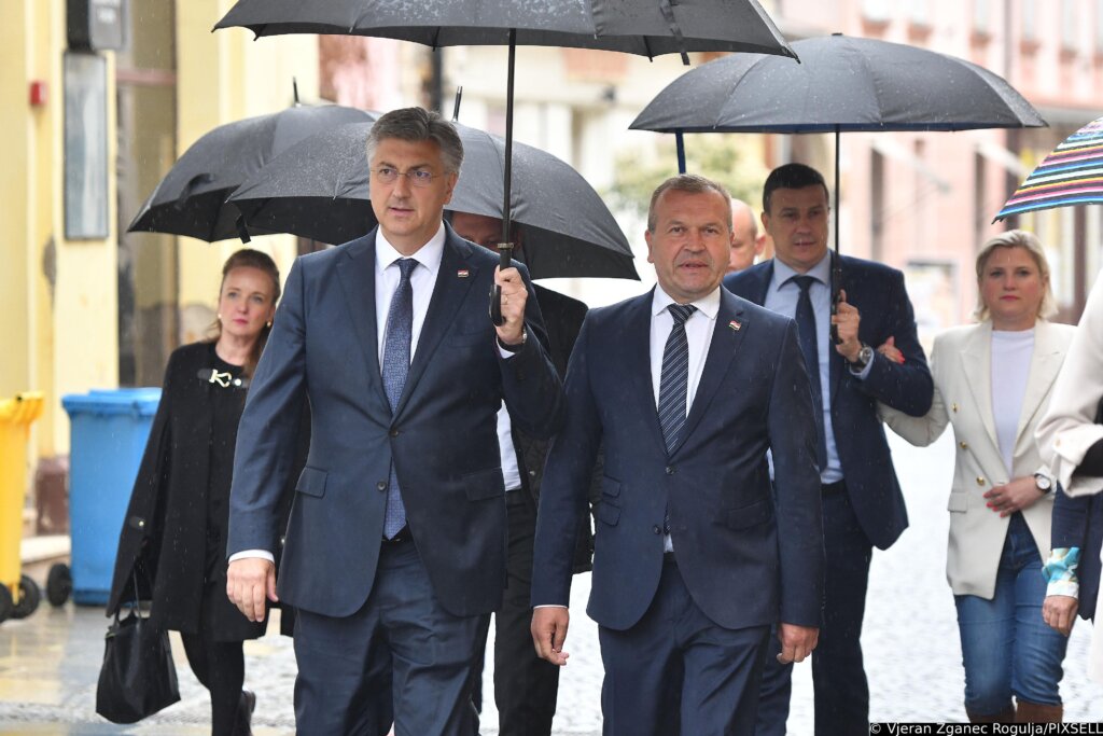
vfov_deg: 11.2
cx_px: 552
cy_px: 368
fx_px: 3738
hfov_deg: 16.8
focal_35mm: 122
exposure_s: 1/400
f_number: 5
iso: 800
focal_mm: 122
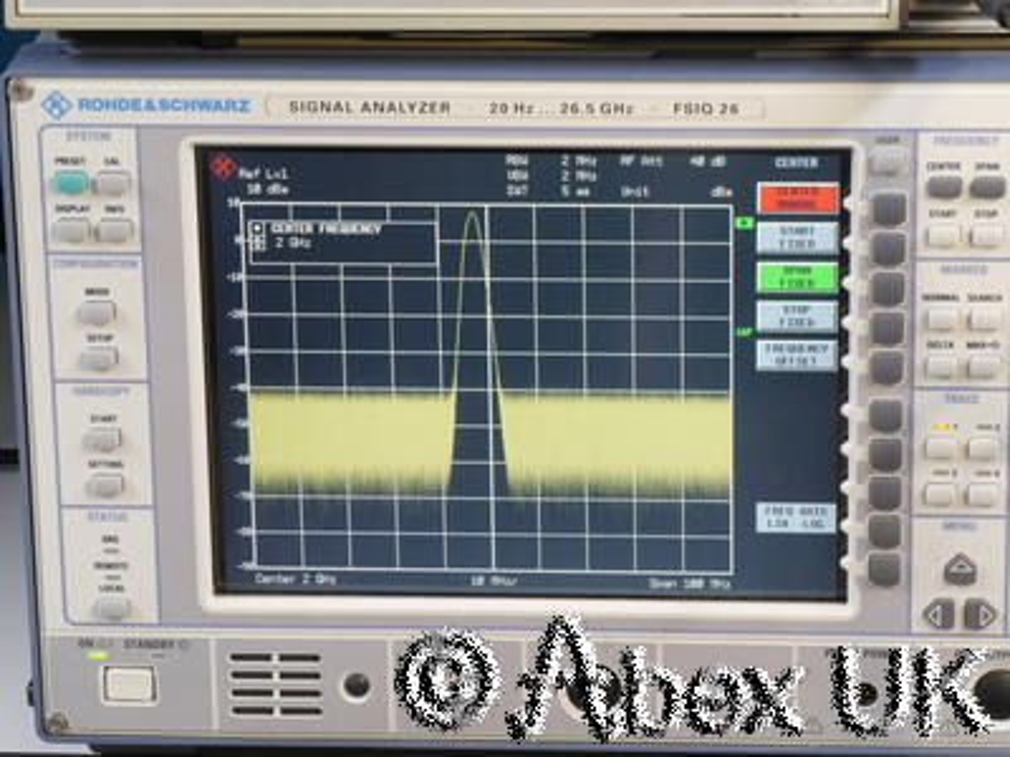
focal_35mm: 146
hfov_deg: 13.5
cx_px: 505
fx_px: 4260
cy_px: 378
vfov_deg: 10.2
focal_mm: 73
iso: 800
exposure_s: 1
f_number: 22
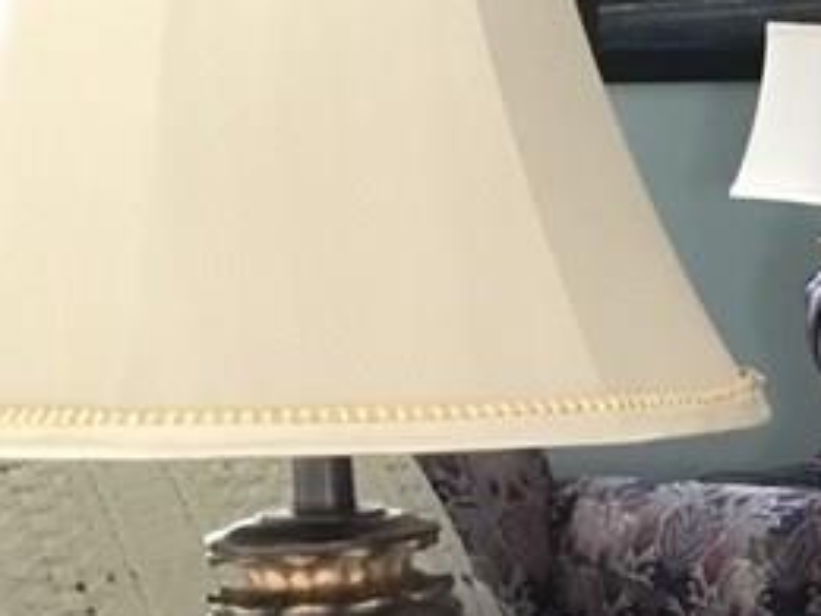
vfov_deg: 12.0
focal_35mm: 122
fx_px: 2894
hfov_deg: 14.5
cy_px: 657
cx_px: 1411
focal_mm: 3.3
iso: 125
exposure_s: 1/30
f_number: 2.4
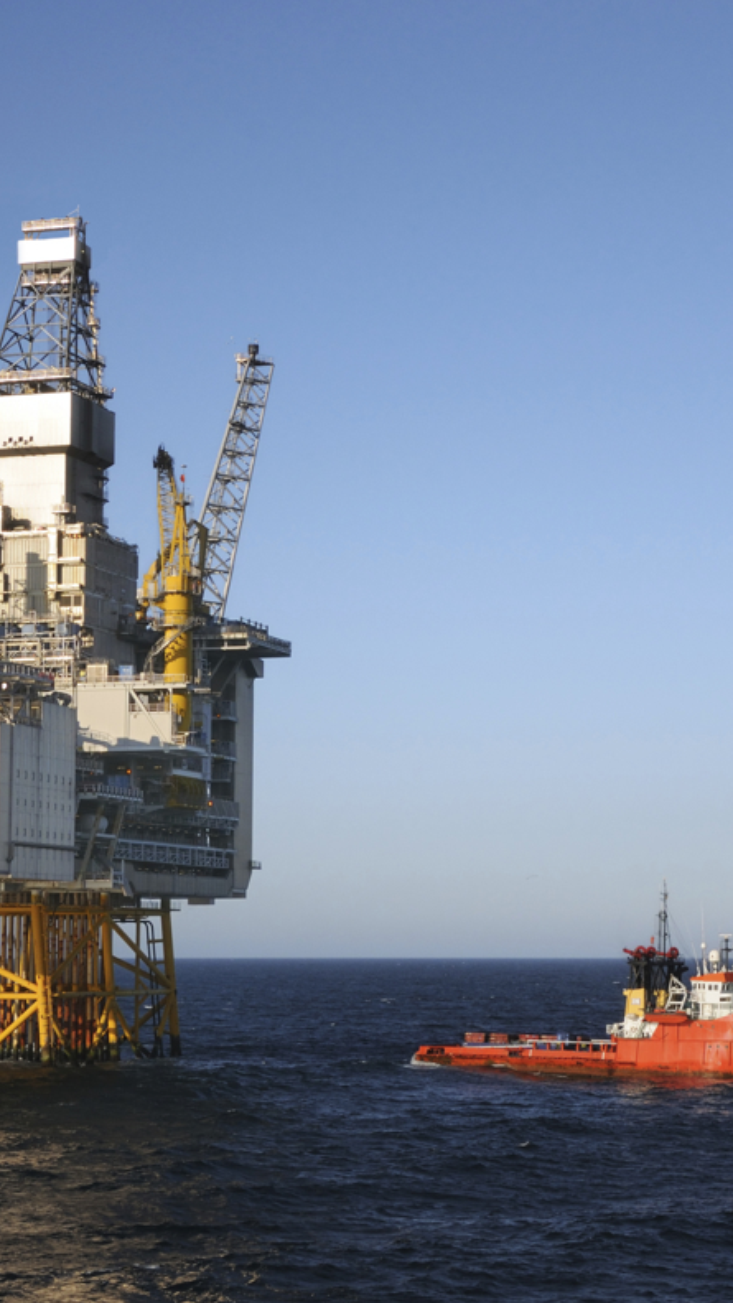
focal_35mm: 74
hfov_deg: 16.3
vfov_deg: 28.7
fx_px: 2550
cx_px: 446
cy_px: 650
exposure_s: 1/500
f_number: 11
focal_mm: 31
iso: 200
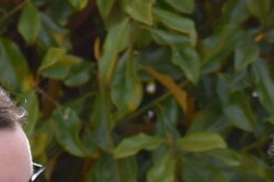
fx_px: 5586
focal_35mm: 734
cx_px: -396
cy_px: 550
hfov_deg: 2.8
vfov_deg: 1.9
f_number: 5.6
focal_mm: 70
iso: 400
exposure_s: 1/1600
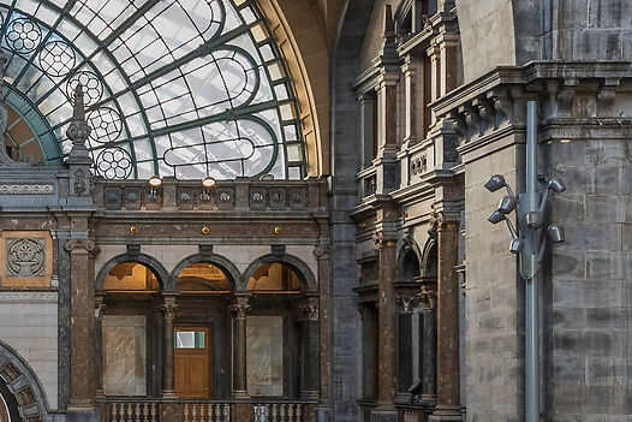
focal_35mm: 73
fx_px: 1282
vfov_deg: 18.7
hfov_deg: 25.7
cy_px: 221
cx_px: -58
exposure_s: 1/80
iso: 400
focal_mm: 16
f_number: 4.5
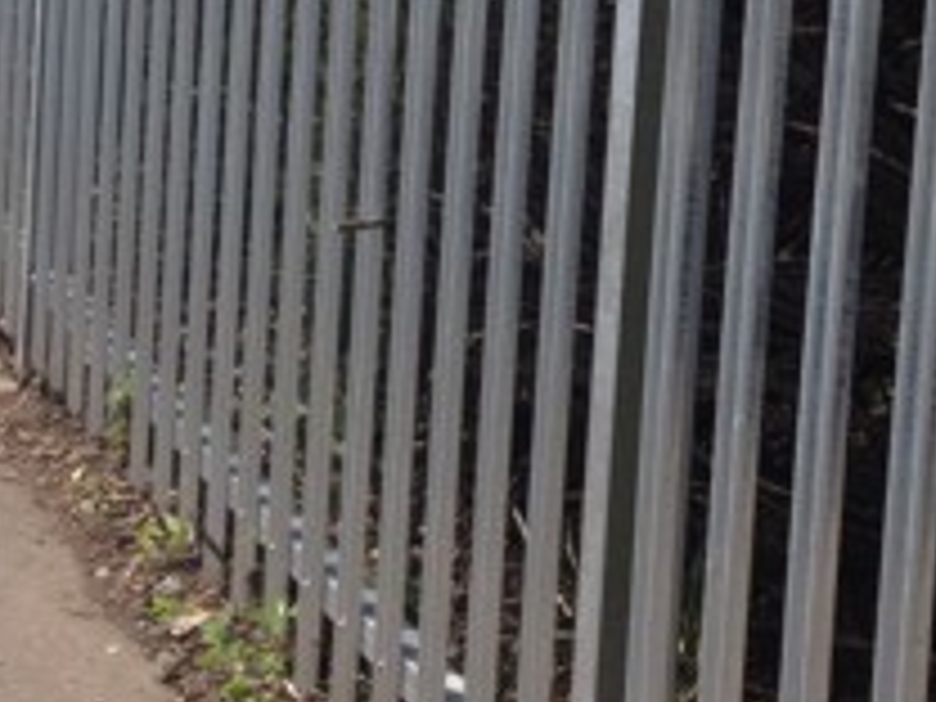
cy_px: 50
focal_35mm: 101
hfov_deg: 19.4
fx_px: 2731
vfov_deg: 14.5
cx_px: 612
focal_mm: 4.28
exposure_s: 1/1381
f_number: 2.4
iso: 50
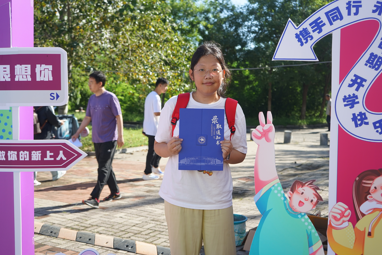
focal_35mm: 42
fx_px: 446
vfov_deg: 31.9
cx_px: 191
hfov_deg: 46.4
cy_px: 128
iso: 100
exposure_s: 1/250
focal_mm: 42
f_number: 4.5
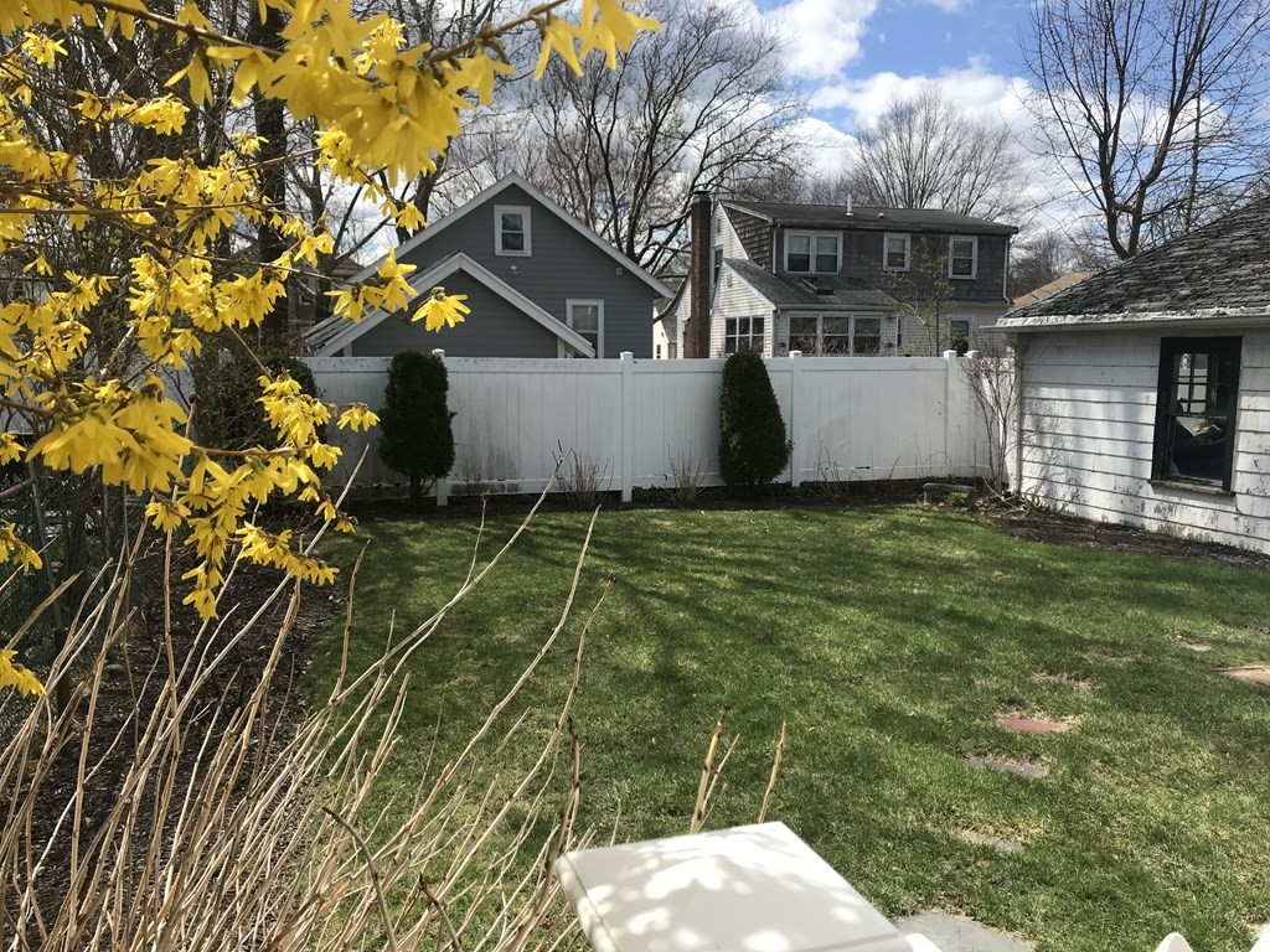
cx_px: 635
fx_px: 1027
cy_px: 476
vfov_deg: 49.7
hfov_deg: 63.4
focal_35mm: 28
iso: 20
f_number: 1.8
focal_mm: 3.99
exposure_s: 1/2083
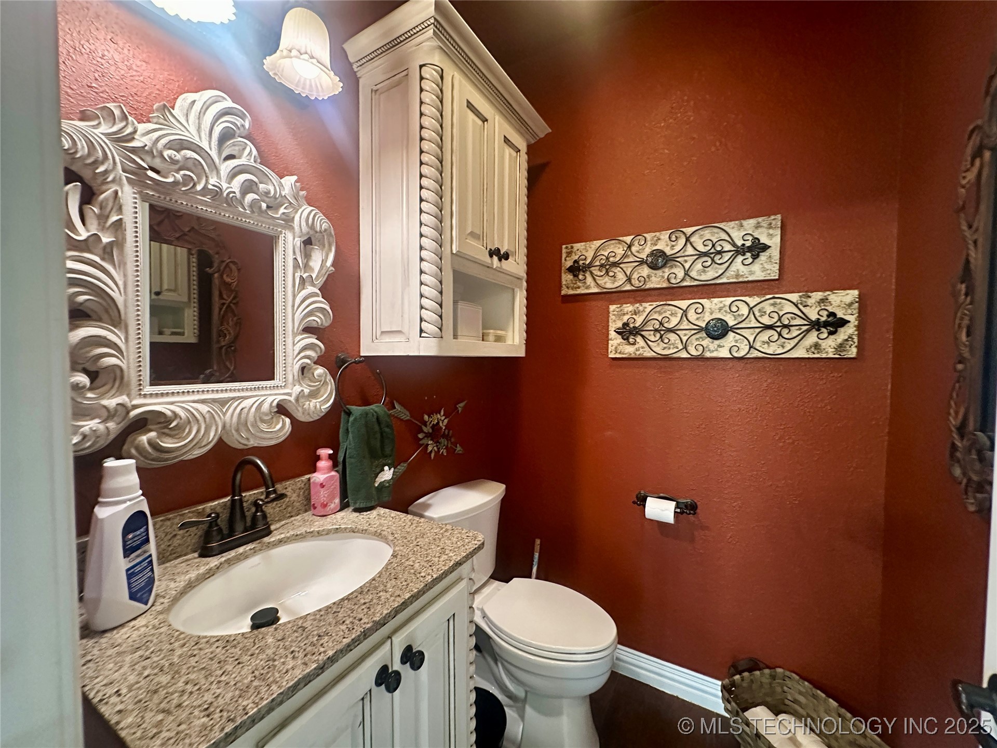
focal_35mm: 14
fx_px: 403
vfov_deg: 85.7
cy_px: 374
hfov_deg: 102.1
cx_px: 498
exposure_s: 1/40
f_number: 2.2
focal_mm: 2.22
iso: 1000
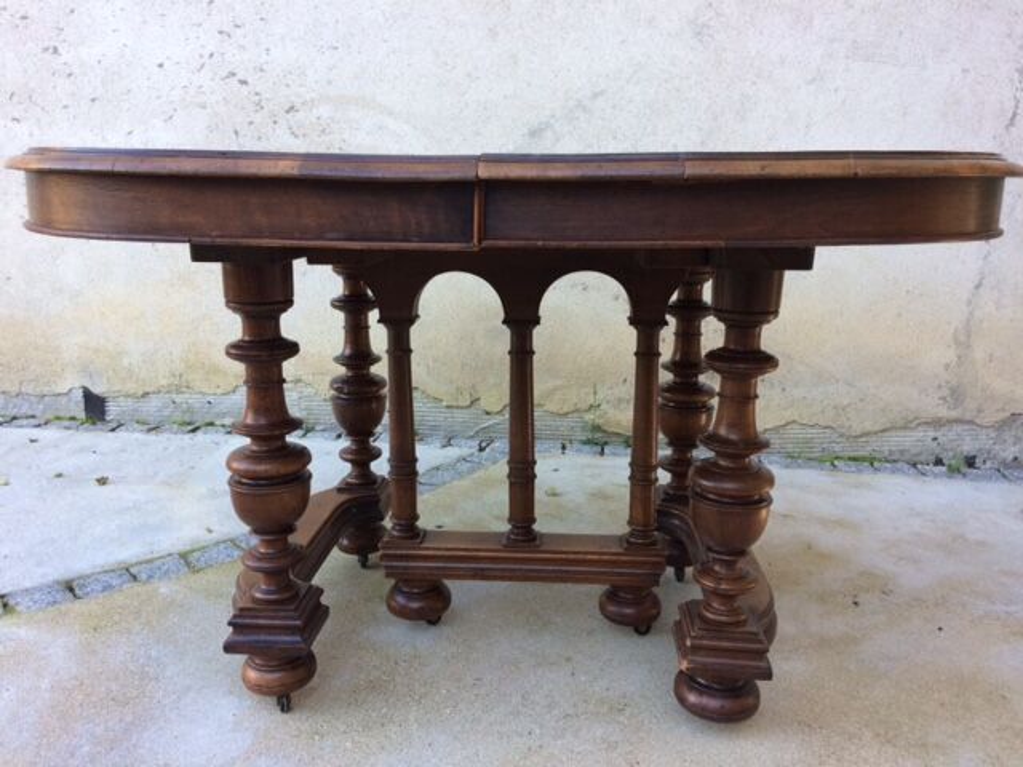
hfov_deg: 61.7
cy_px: 384
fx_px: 857
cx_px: 512
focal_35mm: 29
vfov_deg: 48.2
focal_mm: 4.15
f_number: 2.2
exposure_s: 1/120
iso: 64
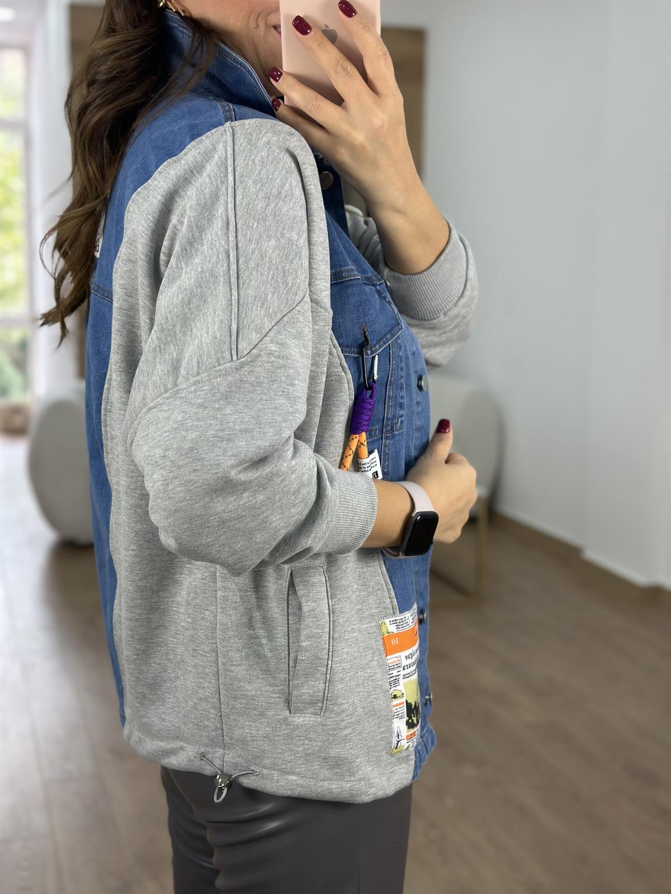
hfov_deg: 30.3
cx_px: 336
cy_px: 447
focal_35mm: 48
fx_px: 1241
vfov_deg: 39.7
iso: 64
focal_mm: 6.86
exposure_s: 1/141
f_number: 1.78
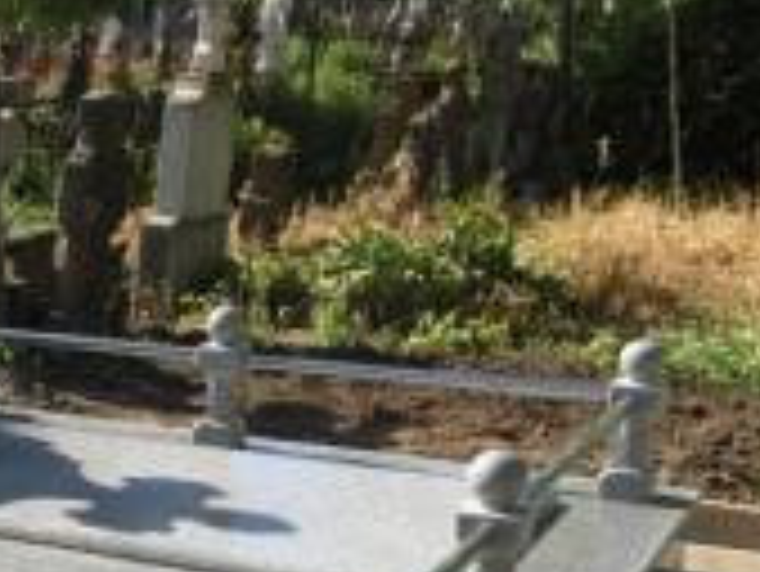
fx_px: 1692
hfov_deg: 23.4
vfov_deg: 18.8
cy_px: 527
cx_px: -130
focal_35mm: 77
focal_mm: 4.15
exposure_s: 1/1647
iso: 32
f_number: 2.2
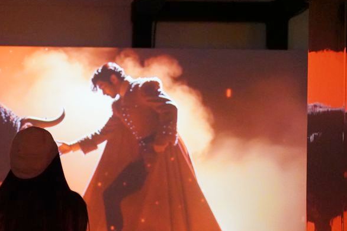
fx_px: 848
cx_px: 4
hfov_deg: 22.3
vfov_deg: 15.5
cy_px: 172
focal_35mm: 88
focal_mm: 43
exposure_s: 1/125
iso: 12800
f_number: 2.8
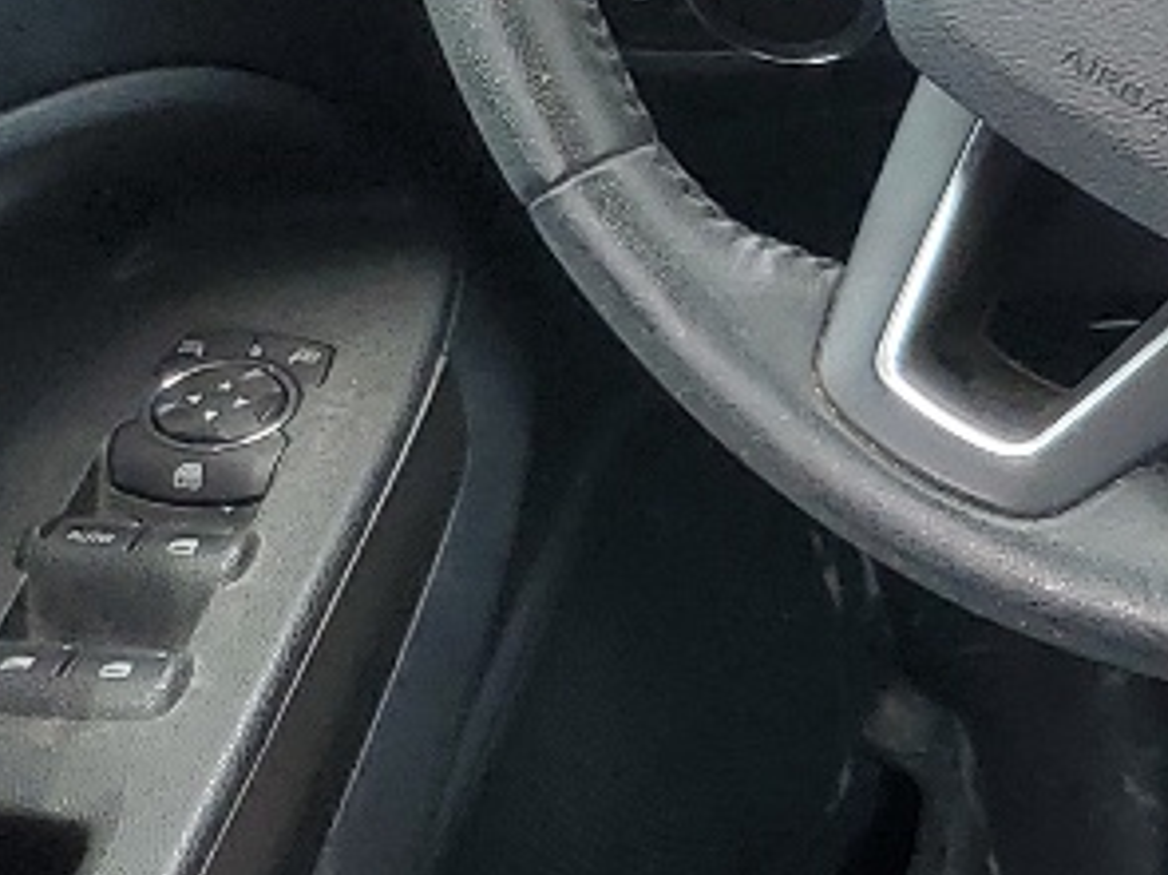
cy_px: 1049
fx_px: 4756
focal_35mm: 141
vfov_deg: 10.3
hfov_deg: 11.2
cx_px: 2977
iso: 52
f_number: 1.5
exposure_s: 1/120
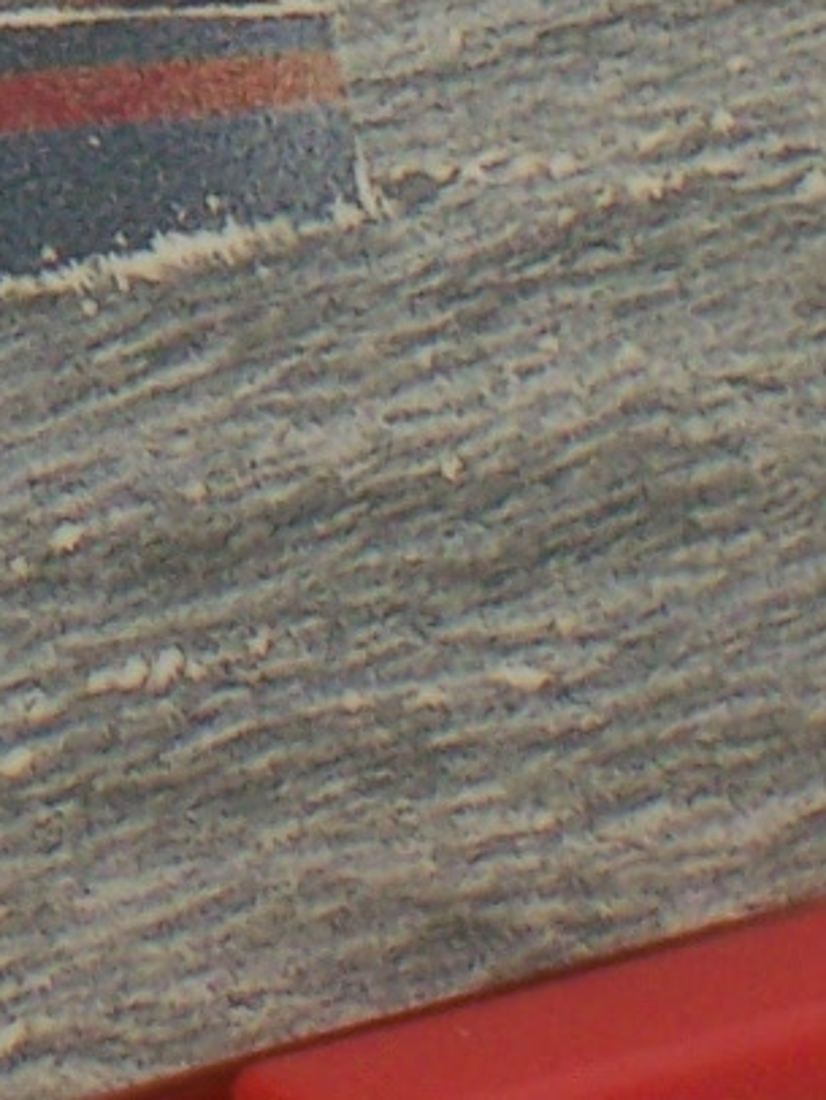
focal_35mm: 514
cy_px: -1349
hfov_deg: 2.9
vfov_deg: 3.8
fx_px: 16336
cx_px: -1032
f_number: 4.6
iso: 125
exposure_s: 1/100
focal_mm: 16.8
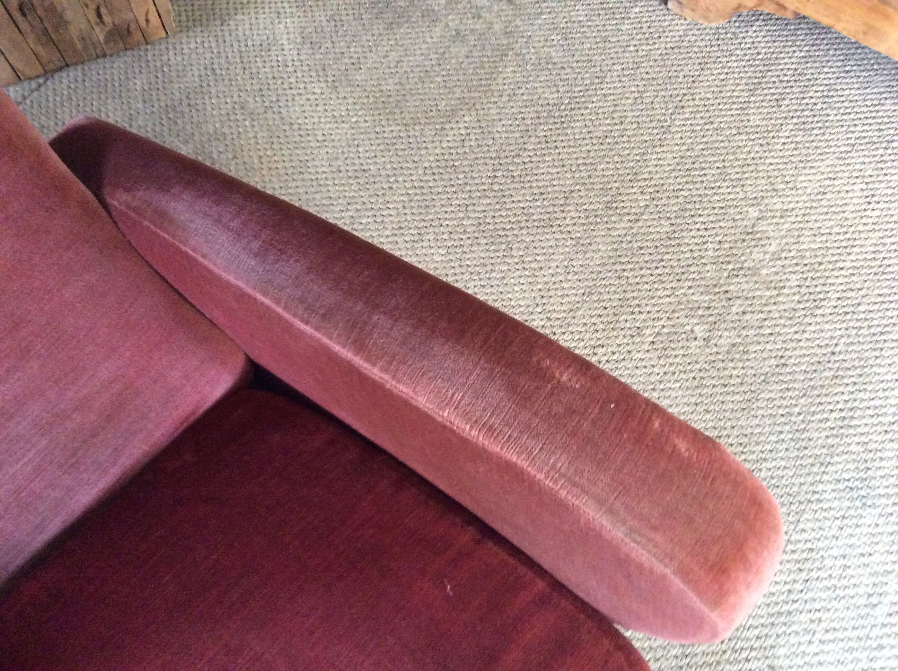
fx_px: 829
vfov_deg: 44.1
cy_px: 336
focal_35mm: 32
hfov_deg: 56.9
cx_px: 449
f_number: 2.4
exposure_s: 1/17
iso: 400
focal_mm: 3.3
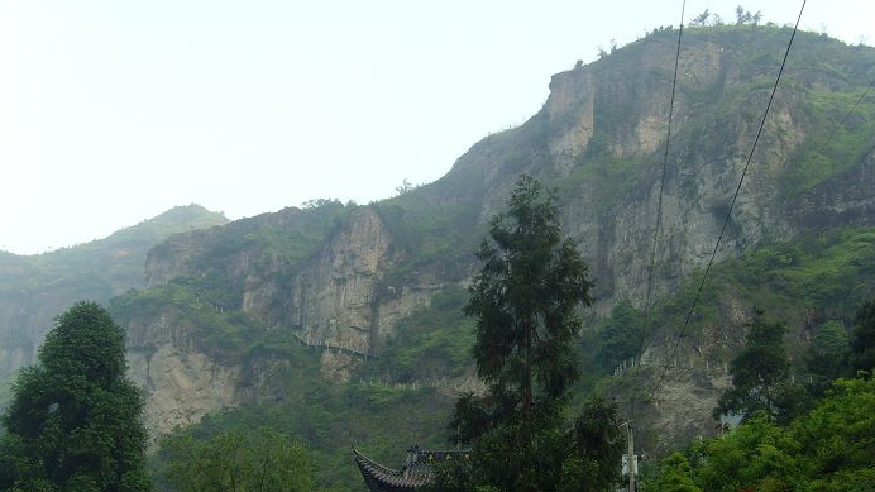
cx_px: 439
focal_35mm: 43
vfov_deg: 27.6
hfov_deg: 47.4
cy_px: 314
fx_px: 998
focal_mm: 6.6
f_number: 3.5
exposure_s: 1/90
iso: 100
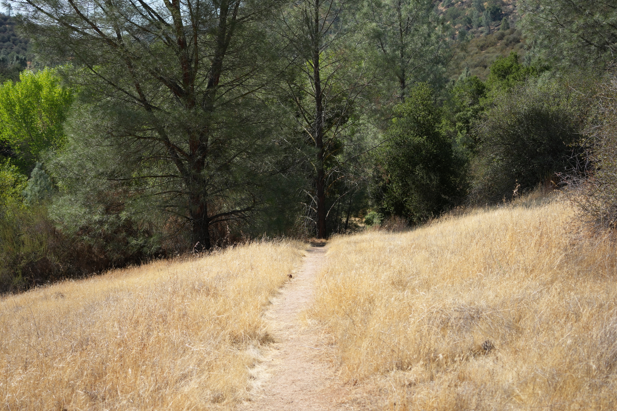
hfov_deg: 37.5
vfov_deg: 25.5
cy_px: 197
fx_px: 908
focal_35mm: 53
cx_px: 309
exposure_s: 1/1000
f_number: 4.5
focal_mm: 50
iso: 250
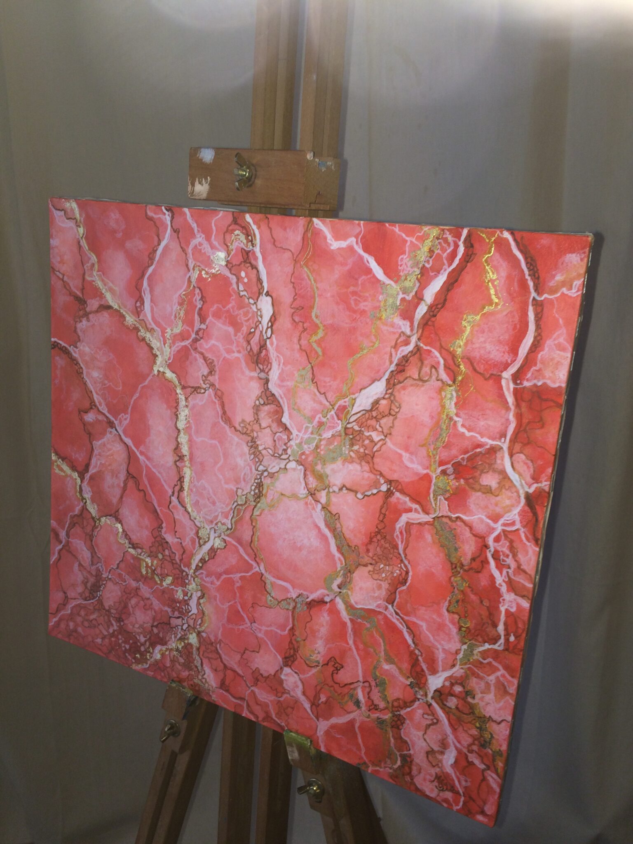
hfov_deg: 48.2
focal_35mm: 29
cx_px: 316
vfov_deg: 61.7
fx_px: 707
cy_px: 422
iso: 32
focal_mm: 4.15
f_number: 2.2
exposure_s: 1/35
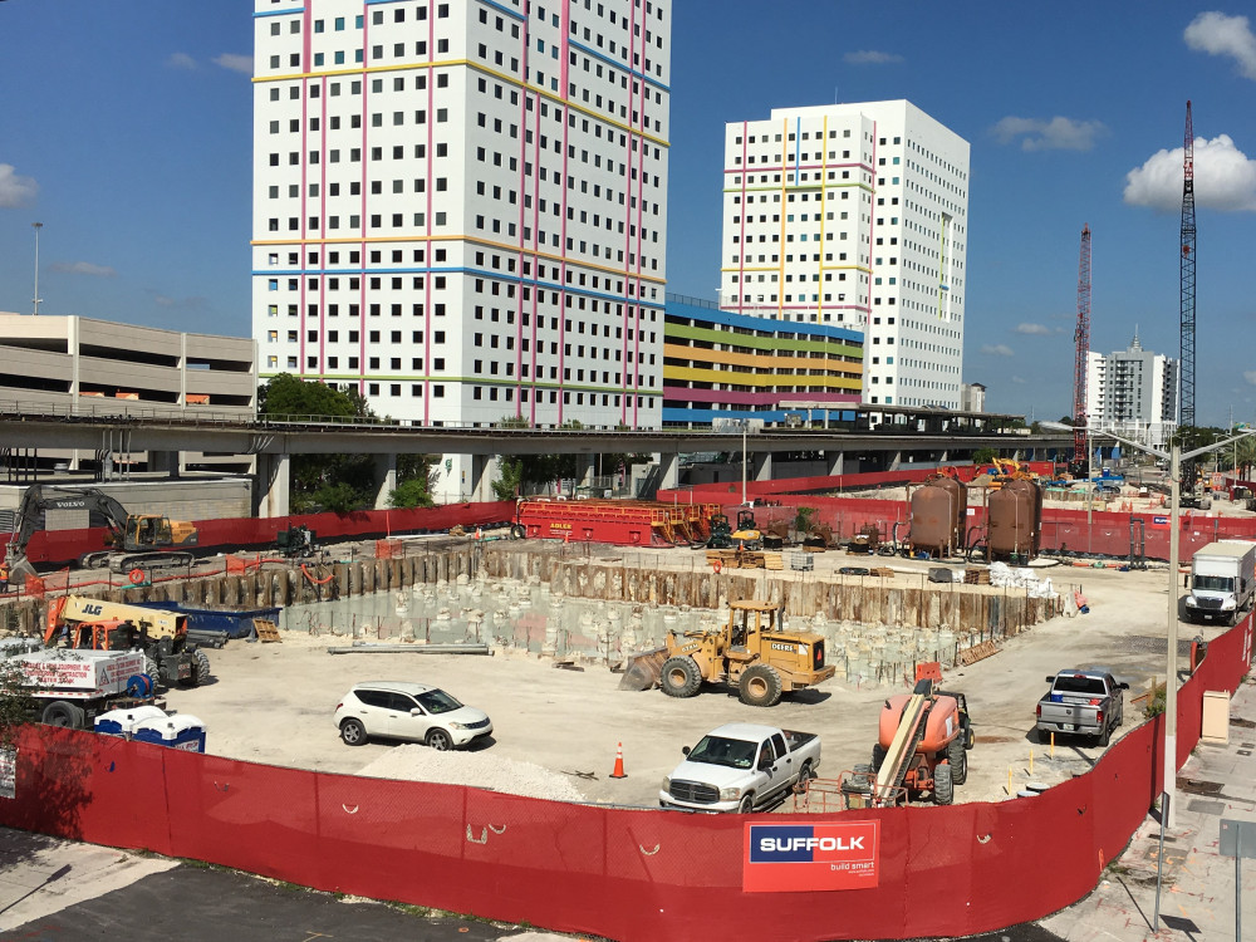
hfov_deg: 61.7
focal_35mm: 29
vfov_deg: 48.2
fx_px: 1052
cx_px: 628
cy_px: 471
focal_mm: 4.15
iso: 25
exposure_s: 1/4274
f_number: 2.2
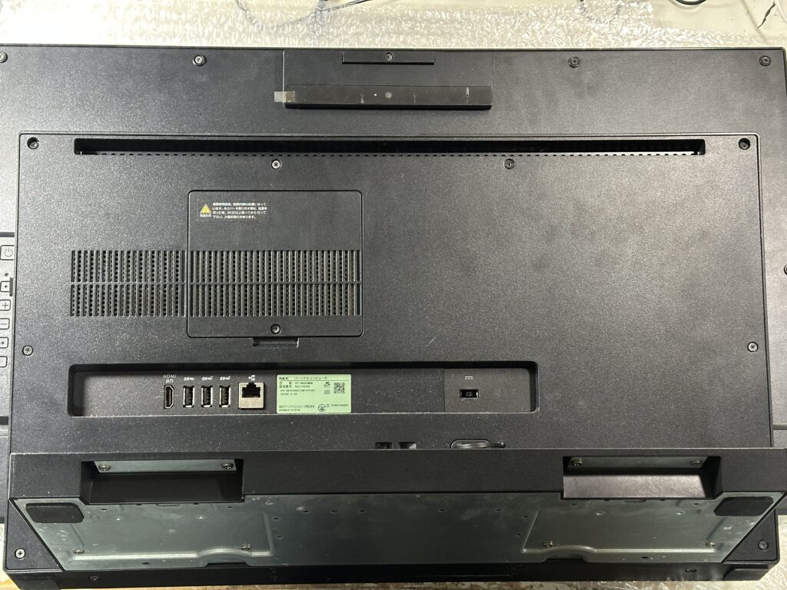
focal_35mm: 48
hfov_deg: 39.7
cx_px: 394
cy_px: 295
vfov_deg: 30.3
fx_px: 1091
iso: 500
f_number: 1.78
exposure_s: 1/25
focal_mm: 6.86
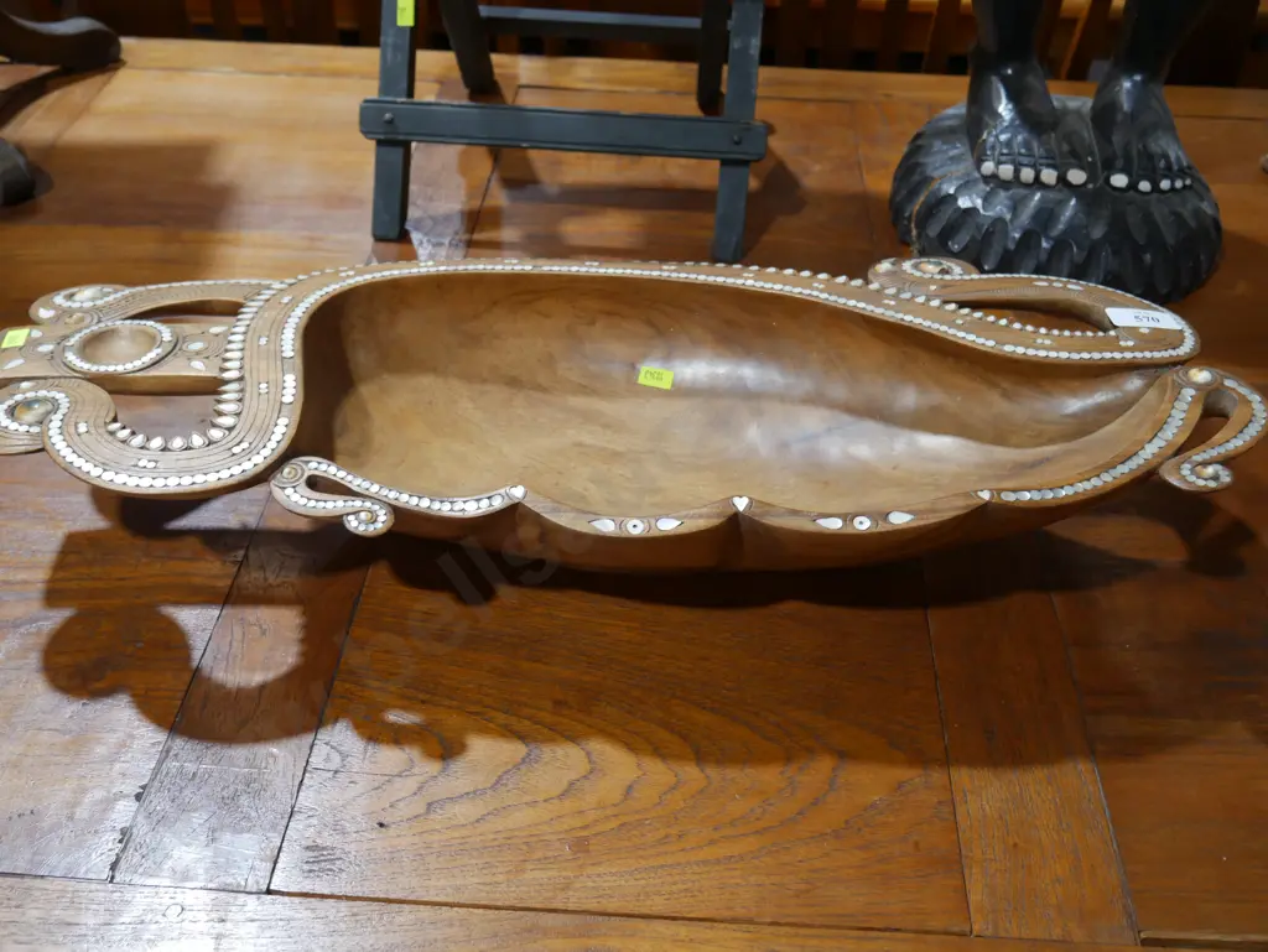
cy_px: 476
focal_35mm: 40
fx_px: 1466
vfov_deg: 36.0
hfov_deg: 46.8
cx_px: 634
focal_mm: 20
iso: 400
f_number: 4.4
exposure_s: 1/60
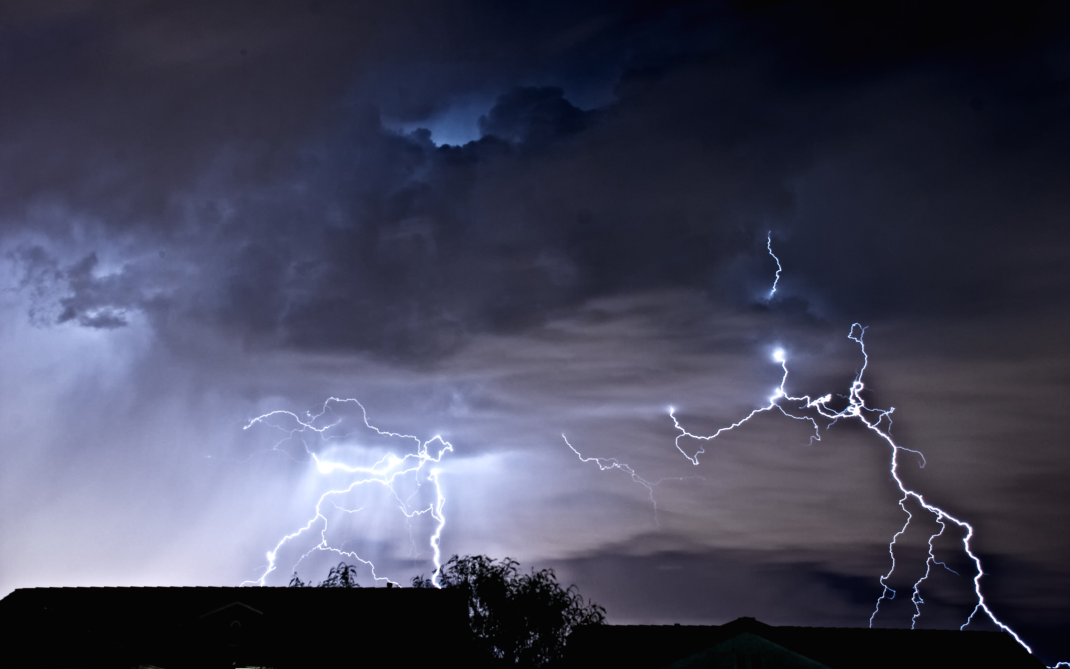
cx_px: 536
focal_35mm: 43
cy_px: 346
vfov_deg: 29.9
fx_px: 1254
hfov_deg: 46.2
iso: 100
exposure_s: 30
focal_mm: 28
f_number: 9
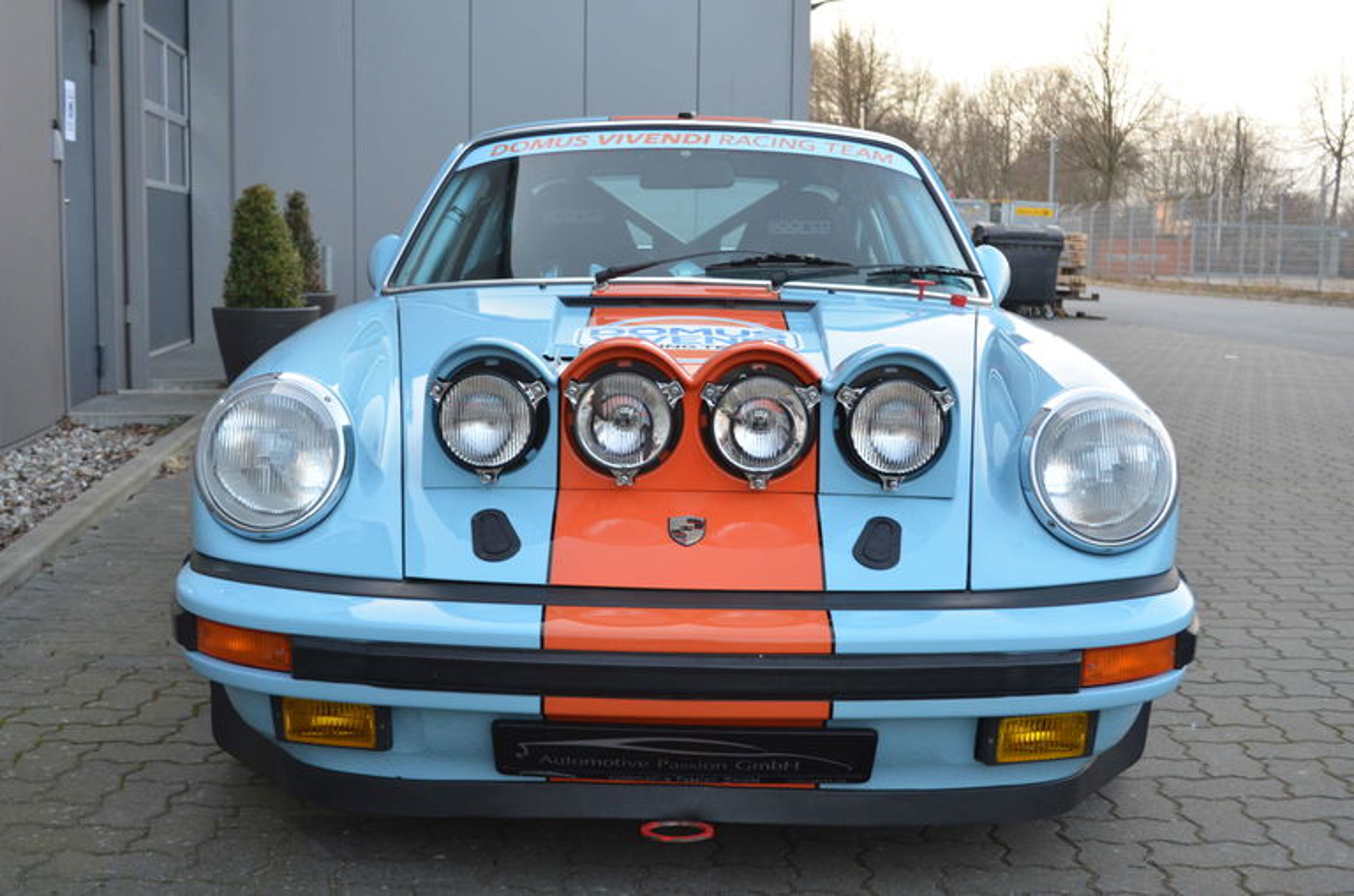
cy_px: 448
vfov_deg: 29.7
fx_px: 1688
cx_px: 677
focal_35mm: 45
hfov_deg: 43.7
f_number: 4.5
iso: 800
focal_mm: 30
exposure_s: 1/50
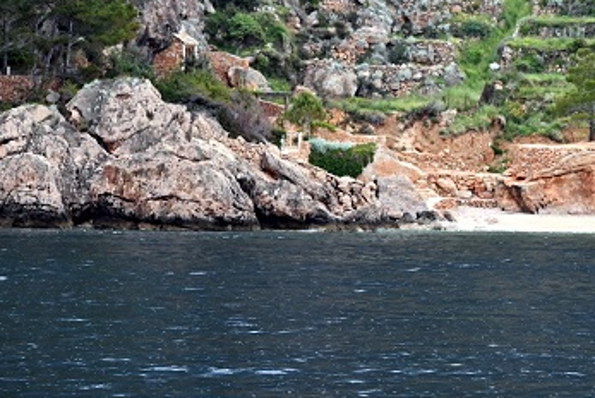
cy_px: -58
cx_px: 485
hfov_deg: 6.0
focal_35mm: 342
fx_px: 5657
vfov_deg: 4.0
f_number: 4.8
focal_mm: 125
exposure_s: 1/500
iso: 400
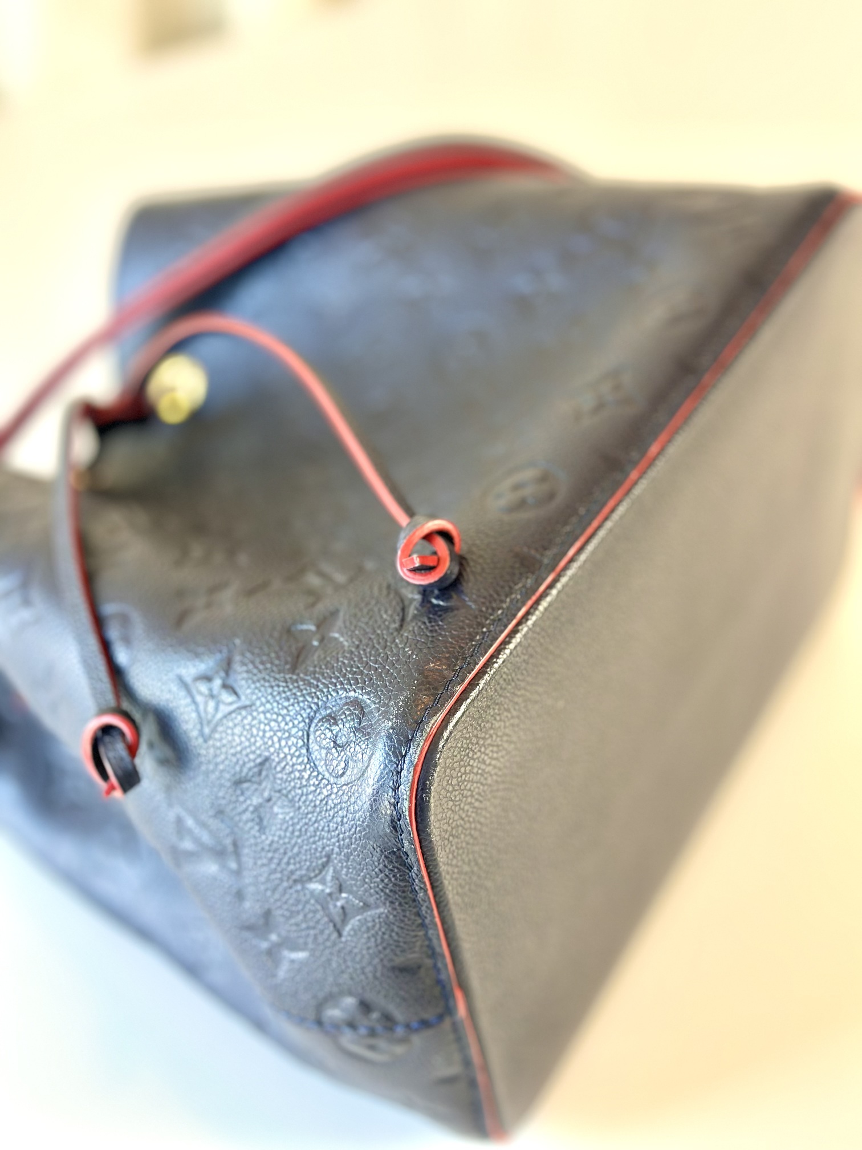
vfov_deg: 39.7
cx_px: 431
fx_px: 1594
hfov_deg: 30.3
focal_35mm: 48
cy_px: 575
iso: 160
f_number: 1.78
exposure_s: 1/50
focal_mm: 6.86
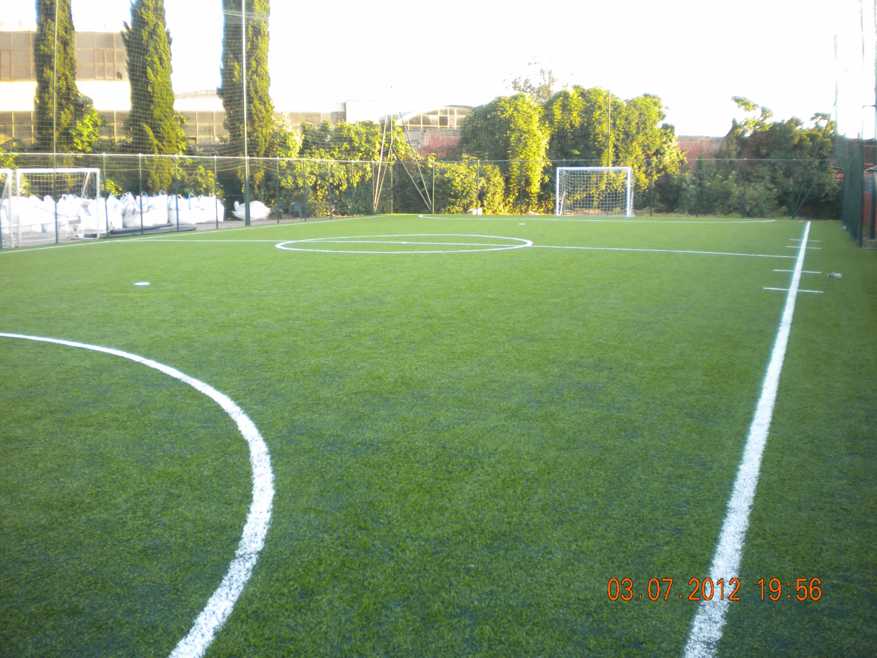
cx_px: 438
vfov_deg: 40.7
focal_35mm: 35
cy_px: 329
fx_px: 887
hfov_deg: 52.6
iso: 80
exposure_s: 1/55
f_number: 3.1
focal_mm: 6.3
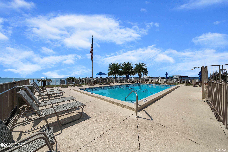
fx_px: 76
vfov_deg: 90.0
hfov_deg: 112.6
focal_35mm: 12
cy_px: 76
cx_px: 114
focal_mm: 12
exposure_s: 1/400
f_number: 10
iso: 100
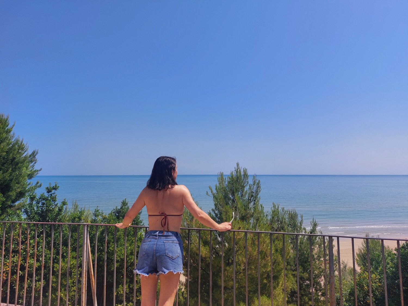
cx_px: 204
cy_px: 153
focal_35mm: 24
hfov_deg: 71.6
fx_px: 283
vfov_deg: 56.8
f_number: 1.8
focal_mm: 5.23
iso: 25
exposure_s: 1/1872
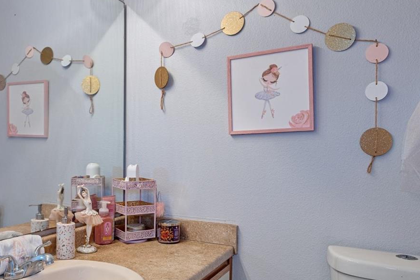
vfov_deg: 42.2
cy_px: 165
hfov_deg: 59.0
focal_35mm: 31
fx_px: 362
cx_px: 144
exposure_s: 1/1.67
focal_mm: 17
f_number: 8
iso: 320
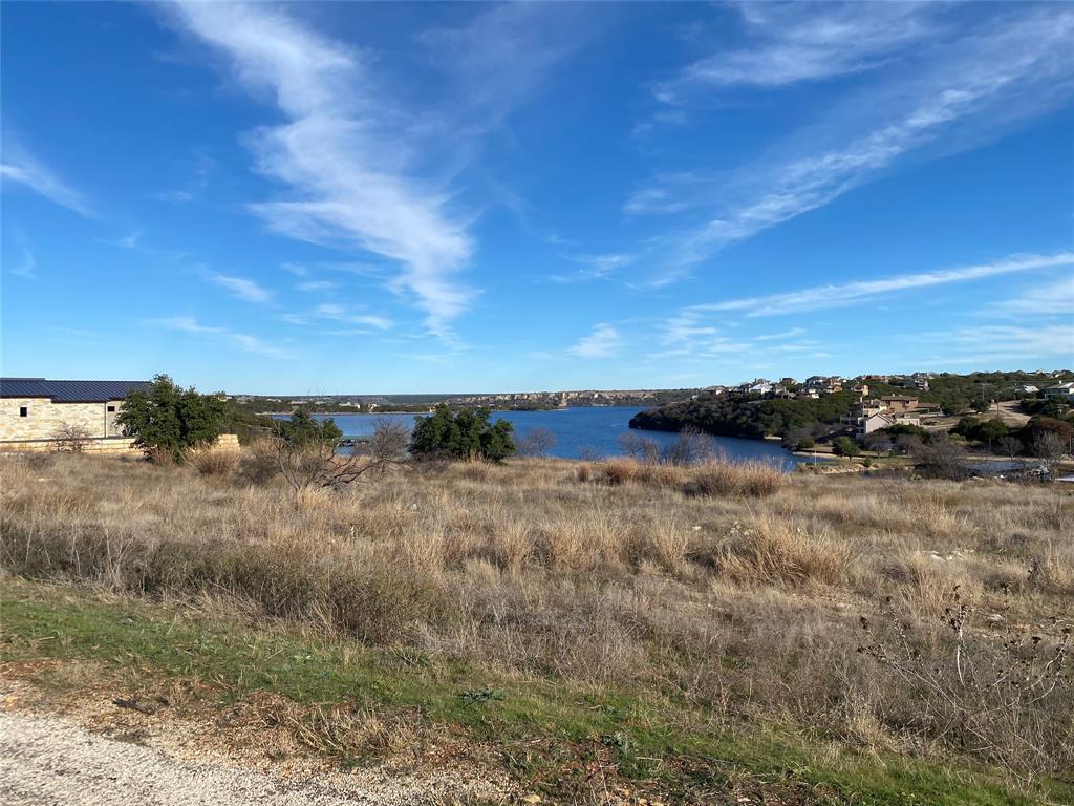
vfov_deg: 53.1
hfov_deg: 67.3
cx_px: 537
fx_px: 807
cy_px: 403
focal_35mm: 26
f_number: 1.8
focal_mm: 4.25
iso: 32
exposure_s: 1/3610
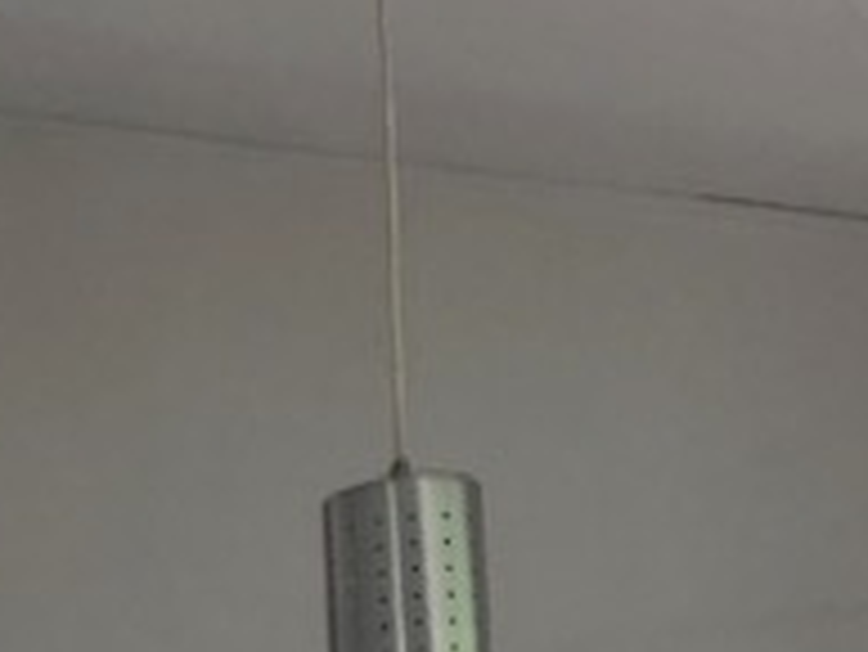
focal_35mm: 93
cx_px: -427
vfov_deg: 14.6
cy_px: 1025
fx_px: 2333
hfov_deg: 18.7
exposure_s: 1/40
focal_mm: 3.99
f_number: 1.8
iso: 25
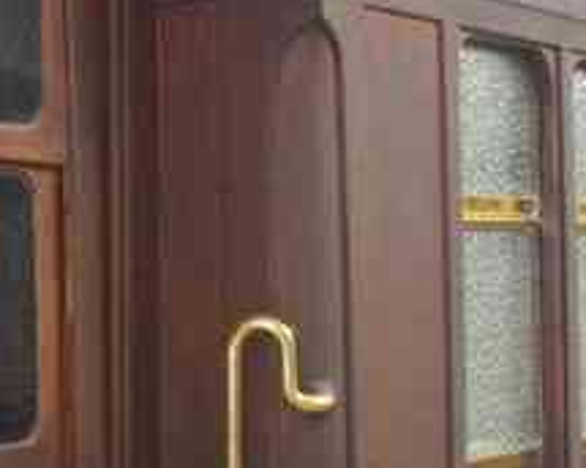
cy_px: 272
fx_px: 2047
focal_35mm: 118
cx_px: -386
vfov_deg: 13.1
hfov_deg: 14.7
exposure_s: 1/13
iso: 3200
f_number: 3.5
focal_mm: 18
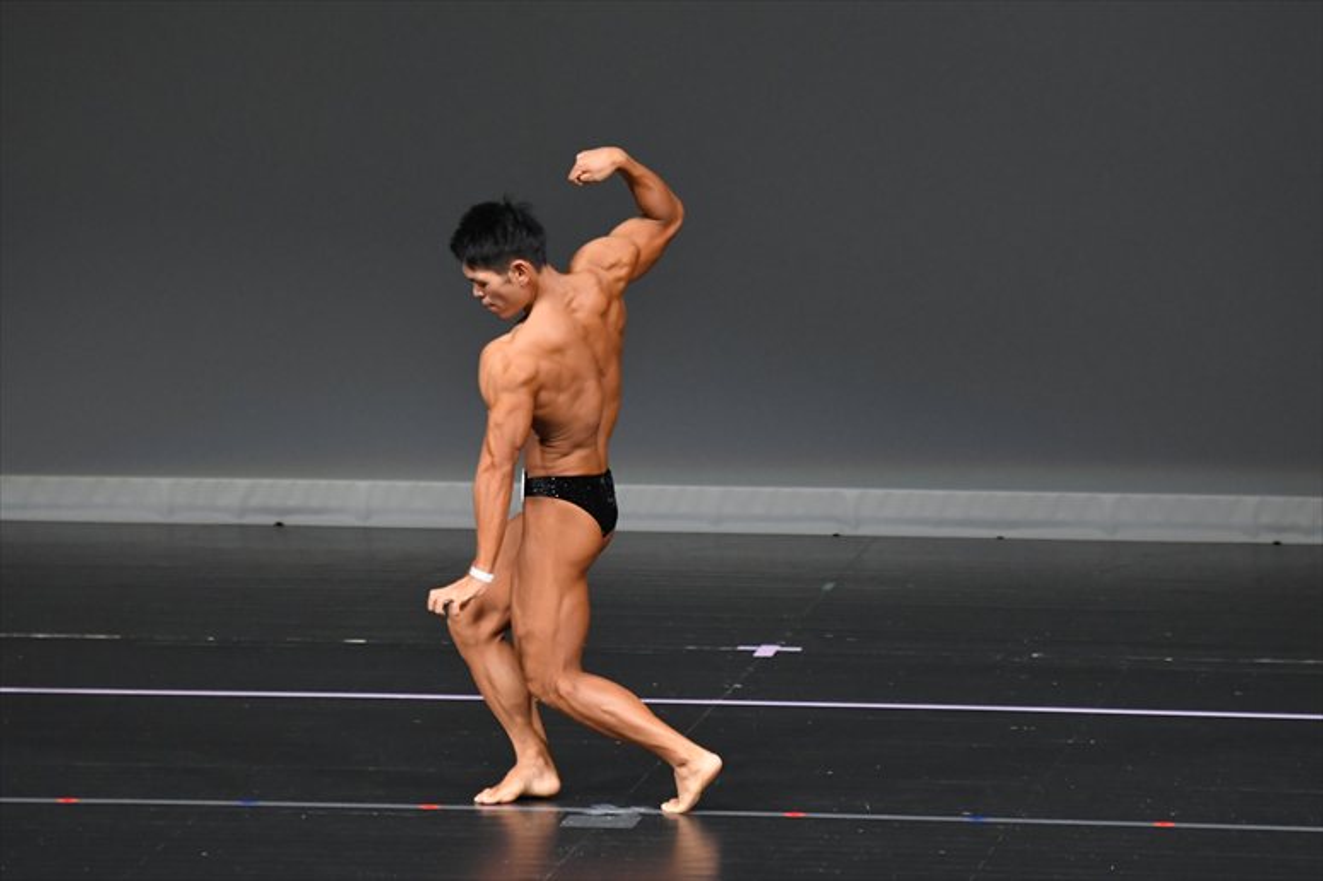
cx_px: 662
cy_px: 440
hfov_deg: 6.5
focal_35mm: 315
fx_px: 11571
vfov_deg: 4.4
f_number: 5.6
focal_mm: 210
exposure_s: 1/400
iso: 4000
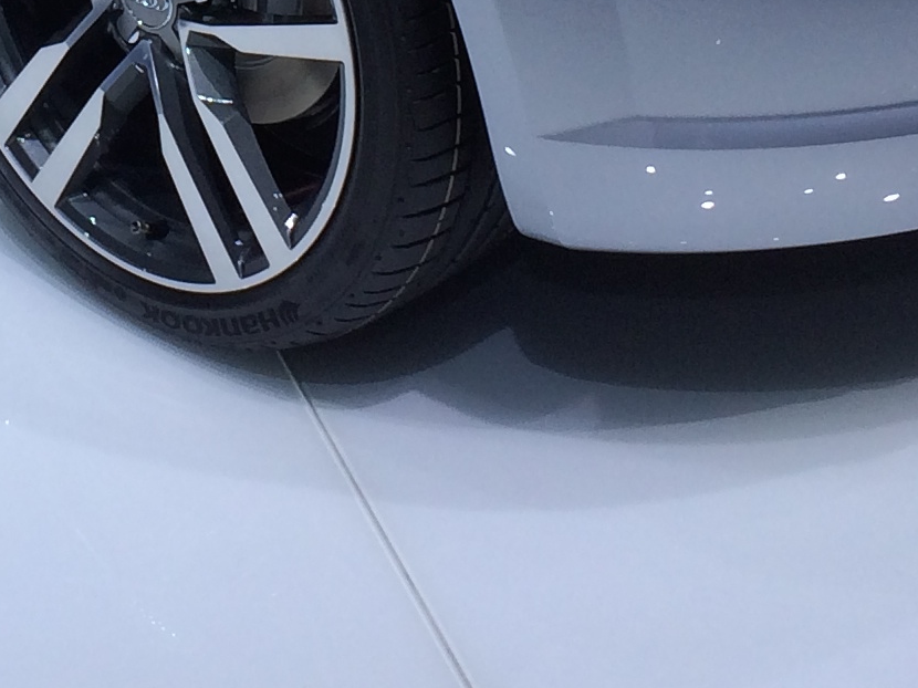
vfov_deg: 11.9
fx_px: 3128
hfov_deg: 16.3
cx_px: -10
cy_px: -388
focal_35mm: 118
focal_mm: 4.12
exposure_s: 1/820
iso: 32
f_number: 2.2
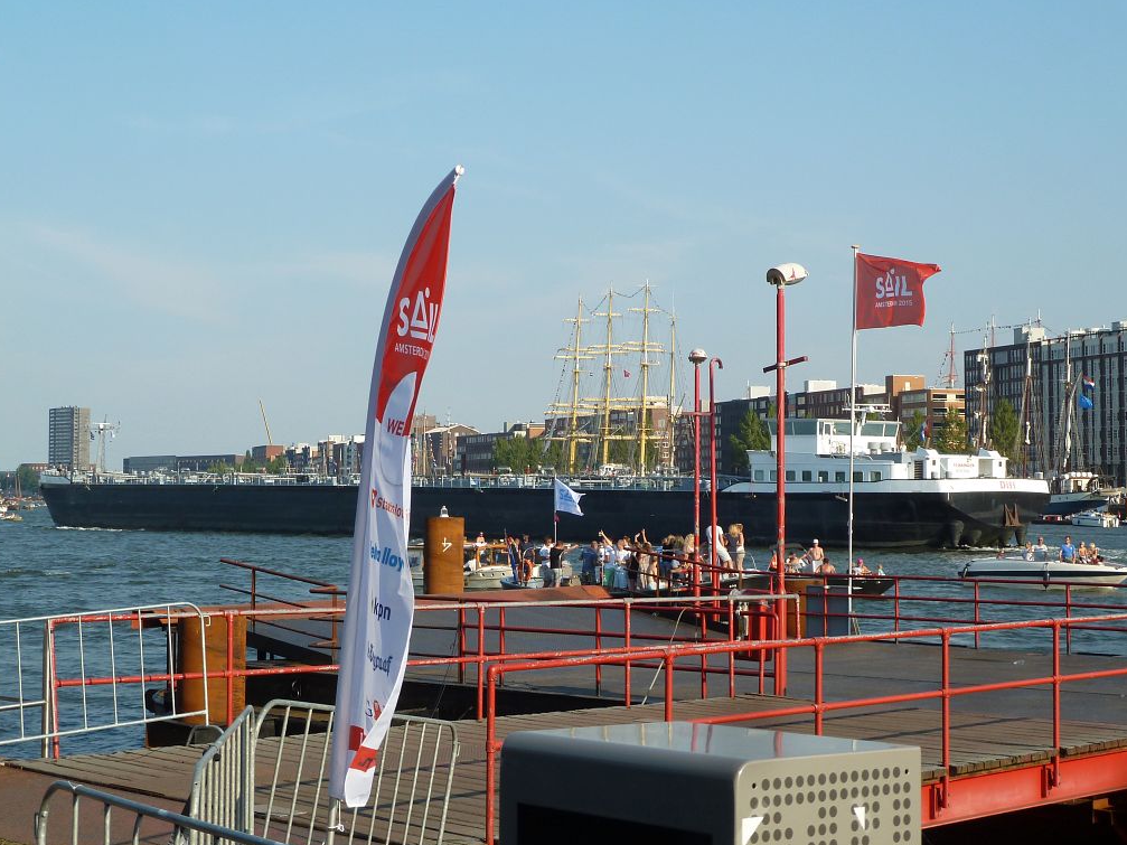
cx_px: 561
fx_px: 1953
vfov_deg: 24.4
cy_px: 423
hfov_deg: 32.2
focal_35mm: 60
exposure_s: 1/400
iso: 80
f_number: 3.9
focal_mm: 9.7
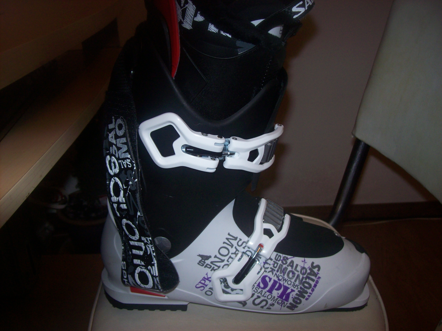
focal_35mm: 36
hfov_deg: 51.4
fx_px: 460
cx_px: 221
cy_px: 166
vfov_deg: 39.6
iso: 80
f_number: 2.7
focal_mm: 6
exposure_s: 1/64
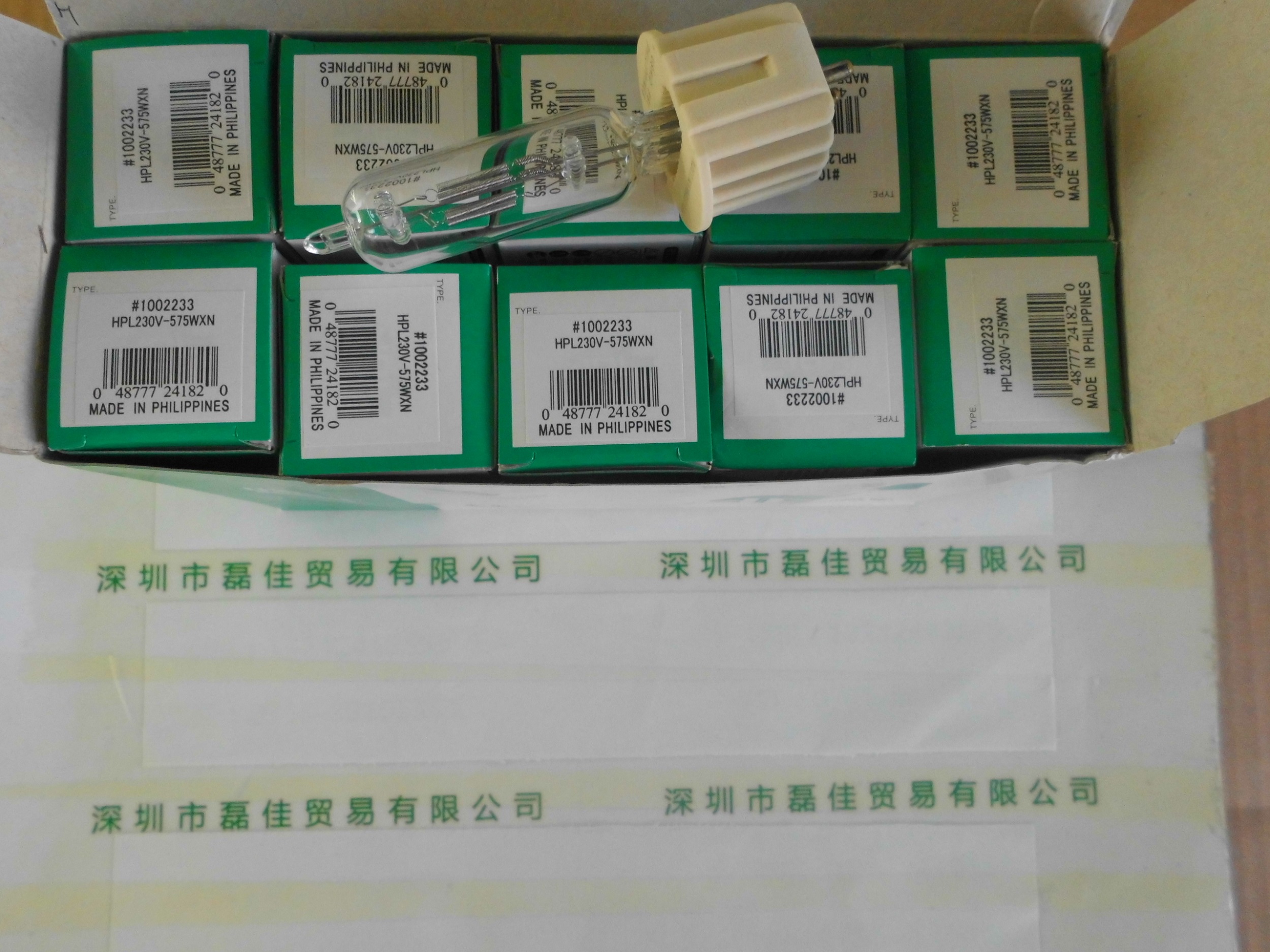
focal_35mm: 26
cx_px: 635
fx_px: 954
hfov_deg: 67.3
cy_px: 476
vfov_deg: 53.1
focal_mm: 4.6
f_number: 3.2
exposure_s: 1/60
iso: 200
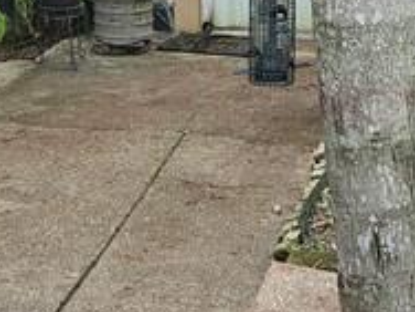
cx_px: 77
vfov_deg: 11.7
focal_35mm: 125
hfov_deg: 15.7
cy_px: -31
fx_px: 1499
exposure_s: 1/180
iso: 40
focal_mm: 5.4
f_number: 1.8
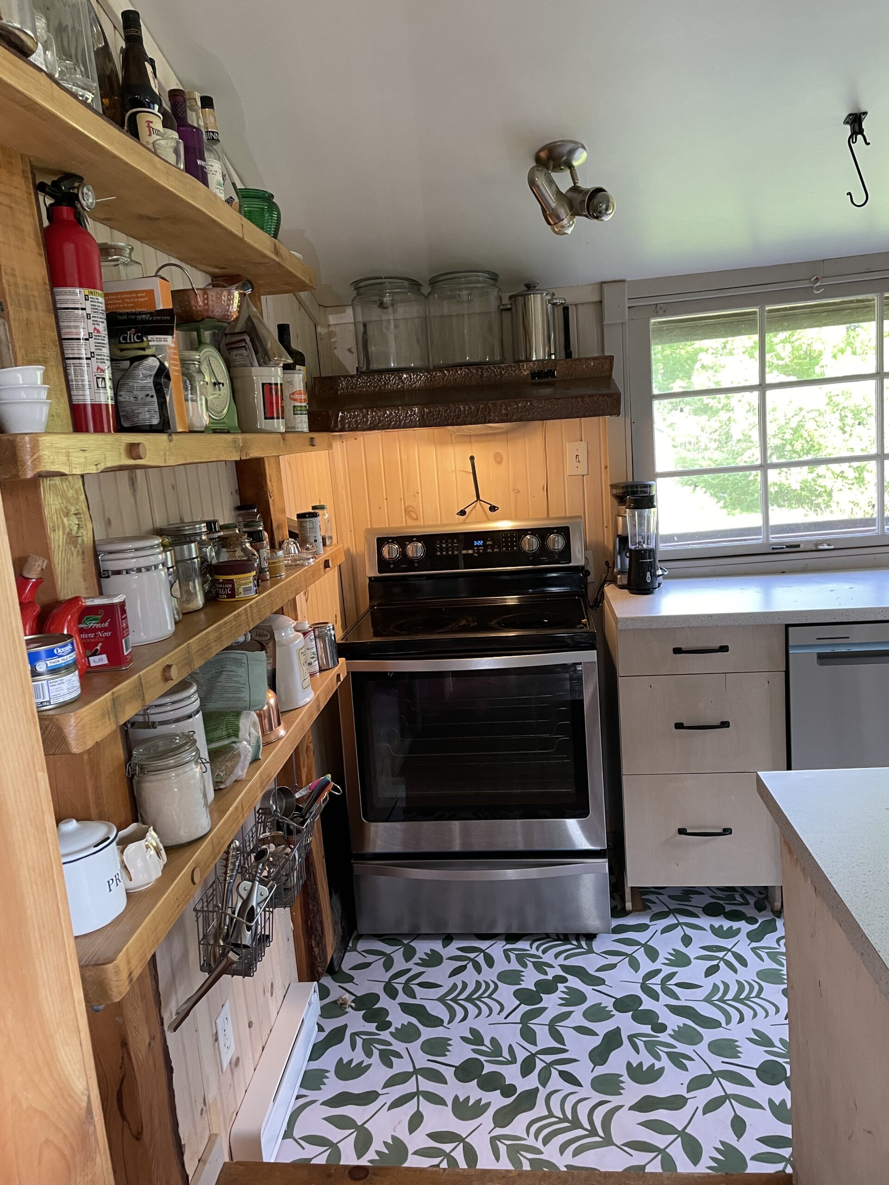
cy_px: 592
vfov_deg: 67.3
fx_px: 890
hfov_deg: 53.1
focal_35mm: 26
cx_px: 444
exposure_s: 1/60
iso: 125
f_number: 1.6
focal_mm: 4.2
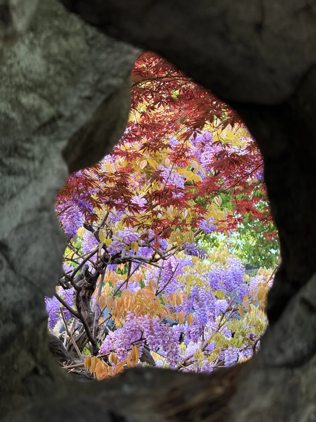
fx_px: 1461
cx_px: 158
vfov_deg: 16.4
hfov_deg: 12.3
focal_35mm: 120
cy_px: 211
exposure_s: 1/145
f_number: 2.8
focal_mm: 15.66
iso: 50
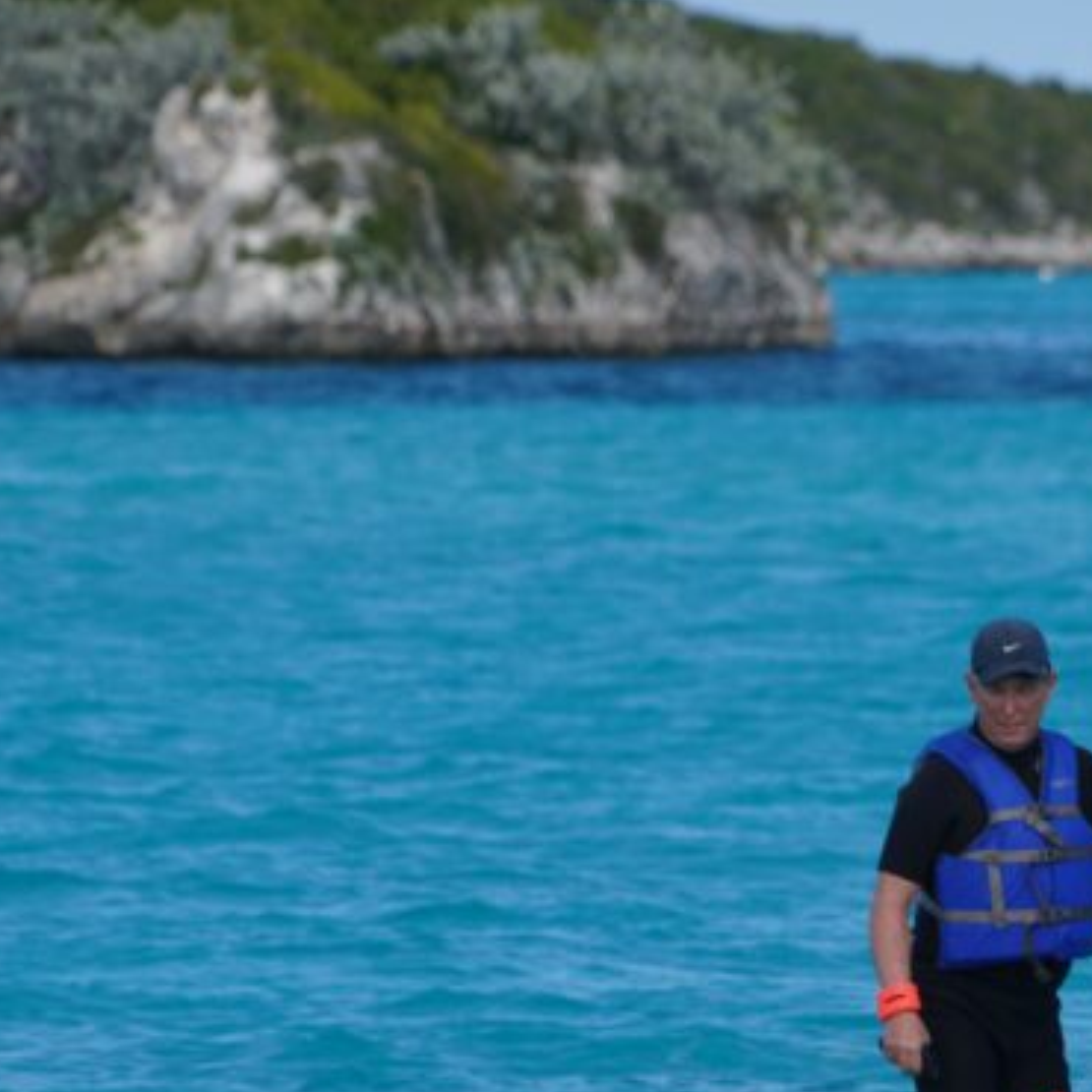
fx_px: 20165
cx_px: 897
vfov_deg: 3.1
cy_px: 955
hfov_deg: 3.1
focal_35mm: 565
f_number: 7.1
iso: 100
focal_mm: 240
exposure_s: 1/320
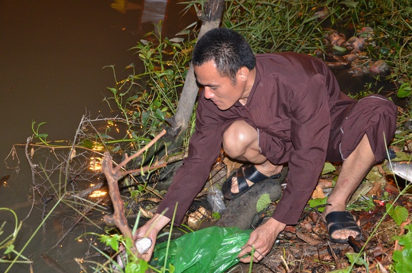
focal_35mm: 68
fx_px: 771
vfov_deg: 20.1
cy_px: 136
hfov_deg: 29.9
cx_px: 206
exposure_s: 1/60
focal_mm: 45
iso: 1600
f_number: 5.6
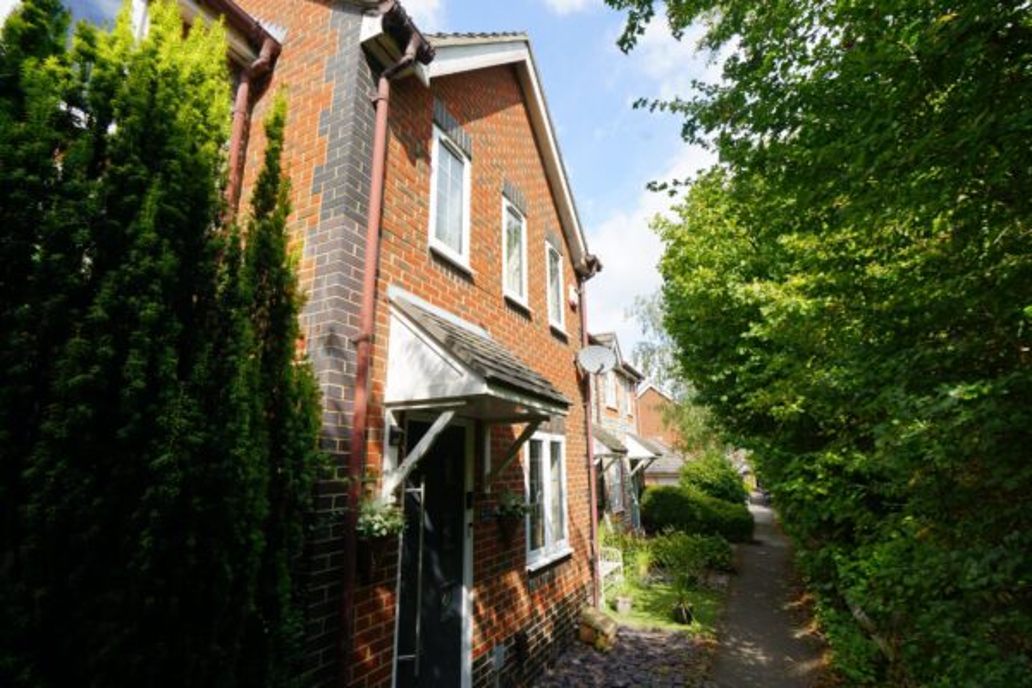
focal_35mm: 16
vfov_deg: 73.7
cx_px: 516
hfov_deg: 96.7
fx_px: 459
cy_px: 344
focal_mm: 16
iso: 100
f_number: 10
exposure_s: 1/80
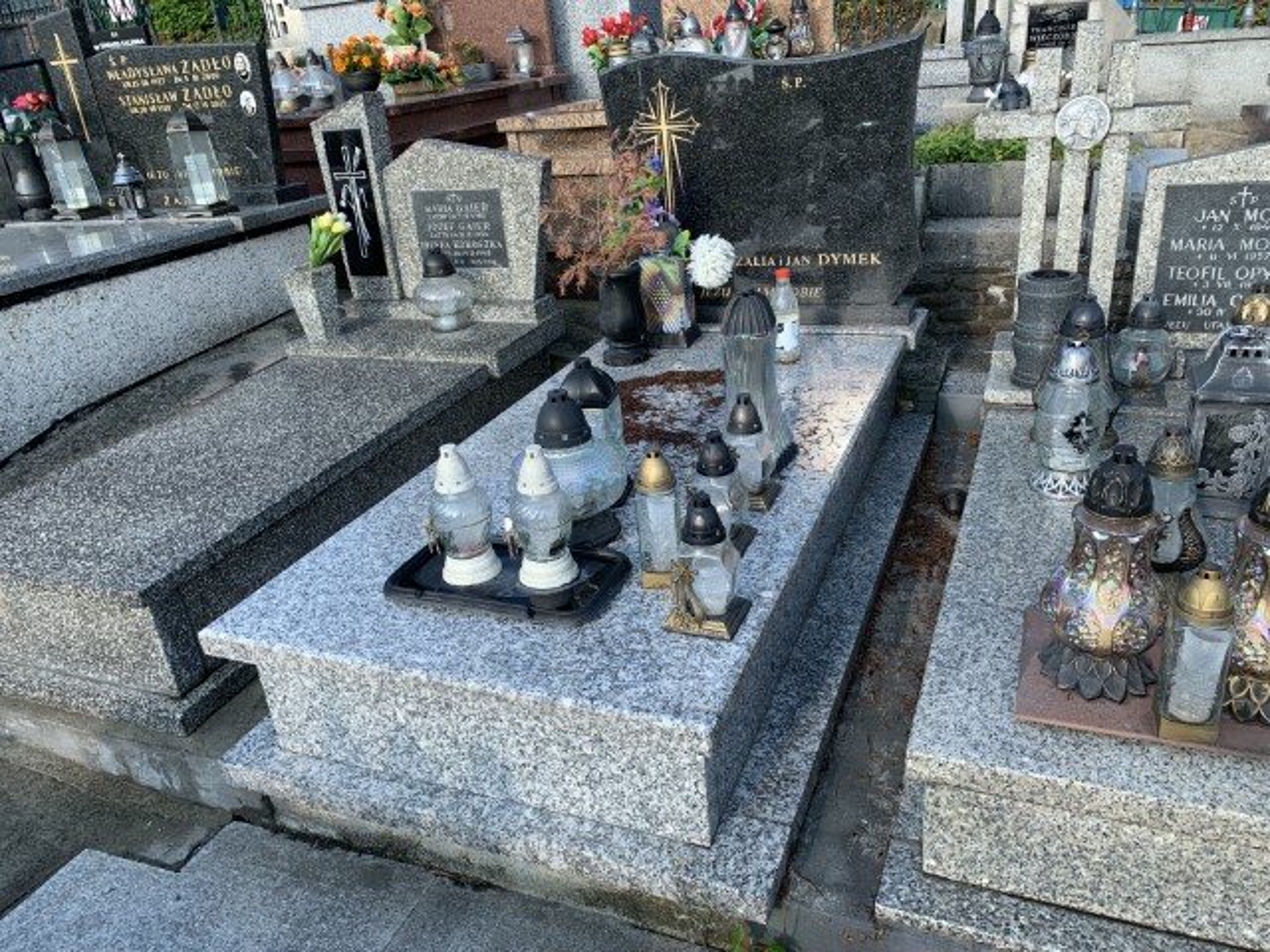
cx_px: 635
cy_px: 476
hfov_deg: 67.3
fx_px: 954
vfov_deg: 53.1
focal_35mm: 26
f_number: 1.8
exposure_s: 1/639
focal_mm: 4.25
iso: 25
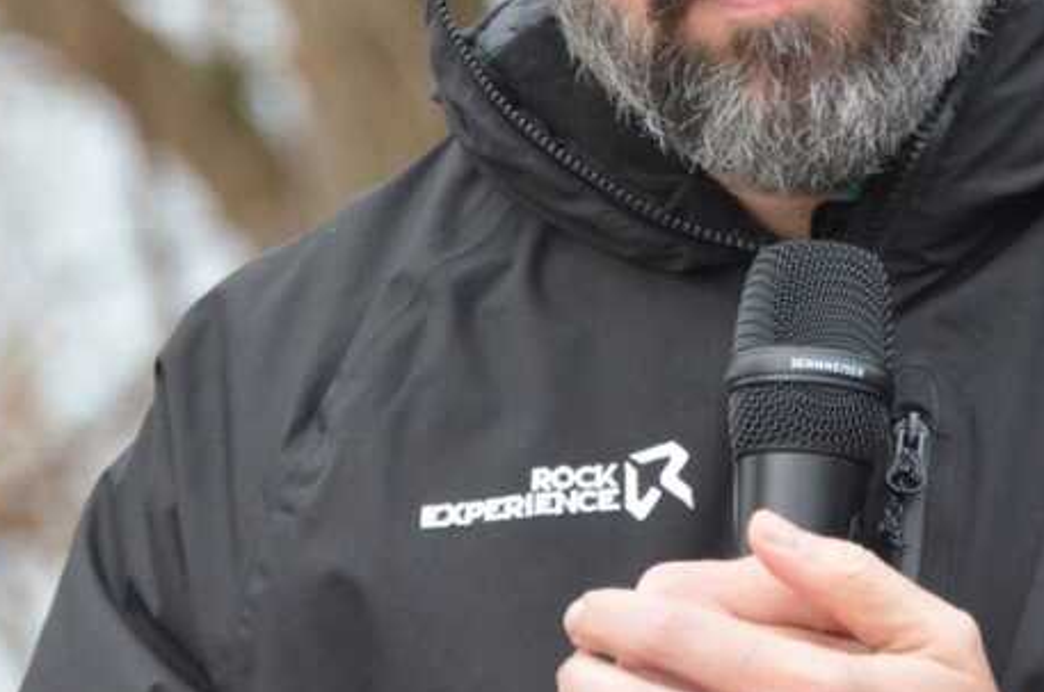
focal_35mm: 504
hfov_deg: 4.1
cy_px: -39
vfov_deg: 2.7
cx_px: 701
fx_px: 14590
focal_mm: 150
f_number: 6.3
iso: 4000
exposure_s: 1/160
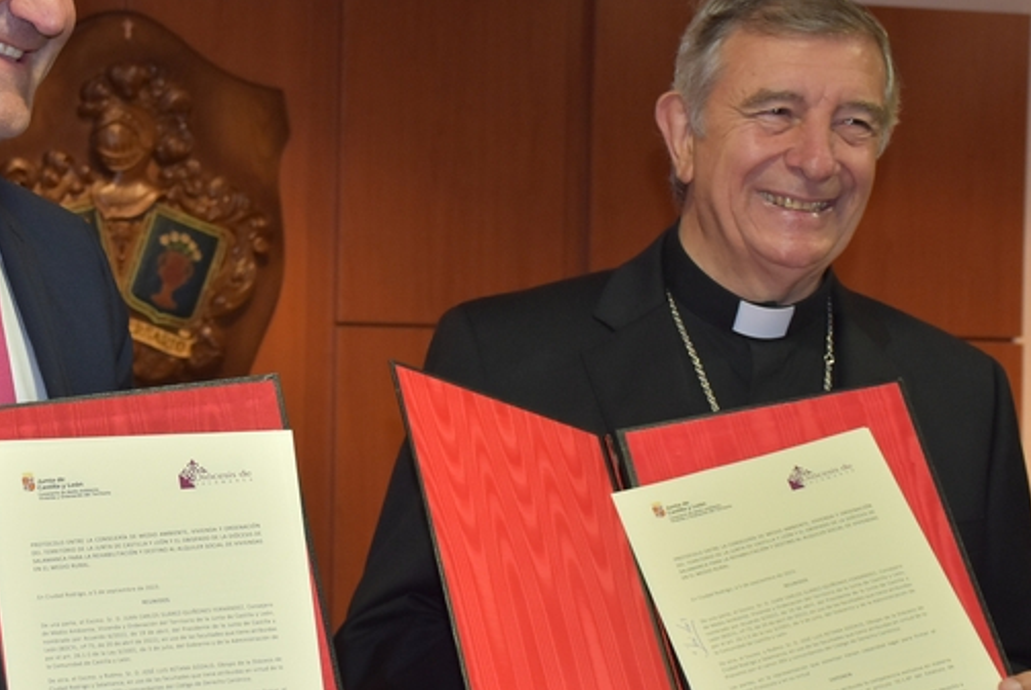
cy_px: 336
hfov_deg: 21.3
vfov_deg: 14.6
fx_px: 2693
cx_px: 166
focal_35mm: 94
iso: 800
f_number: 4.5
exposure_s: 1/80
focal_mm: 35
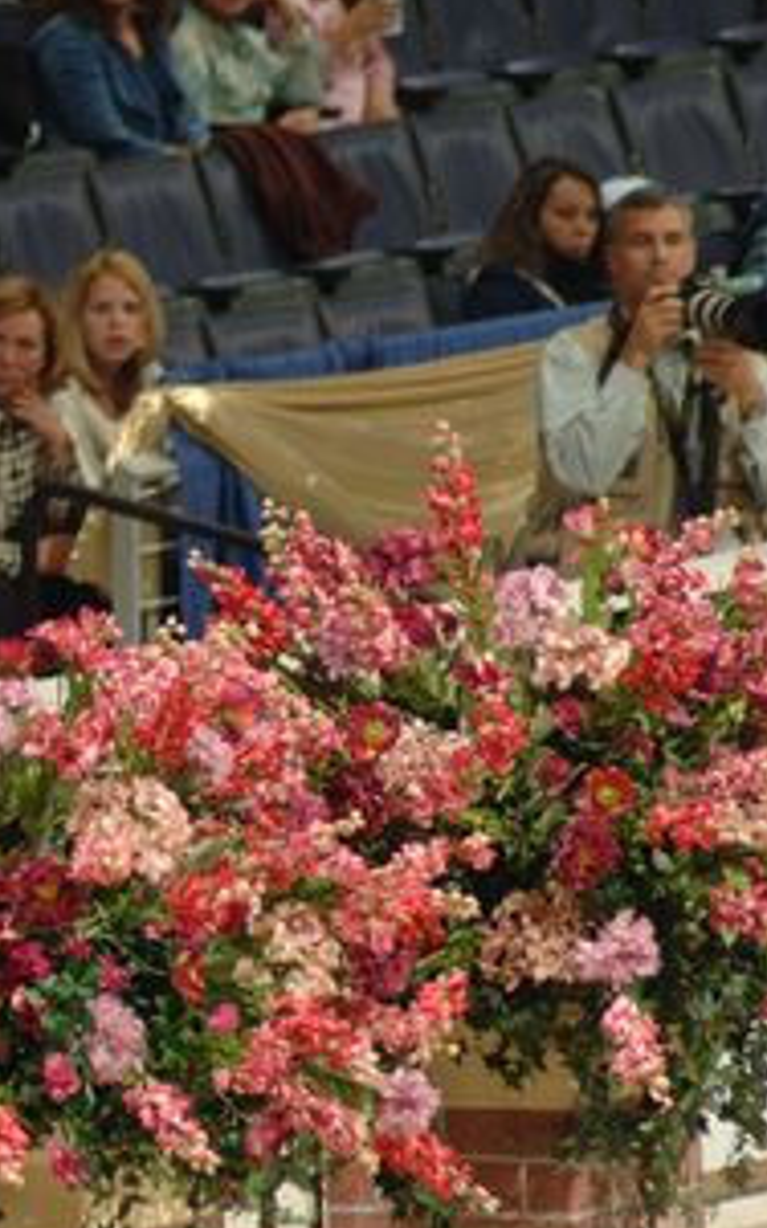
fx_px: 20646
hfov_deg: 2.1
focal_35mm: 617
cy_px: 777
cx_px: -465
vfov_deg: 3.4
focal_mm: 190
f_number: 5.6
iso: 400
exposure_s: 1/250
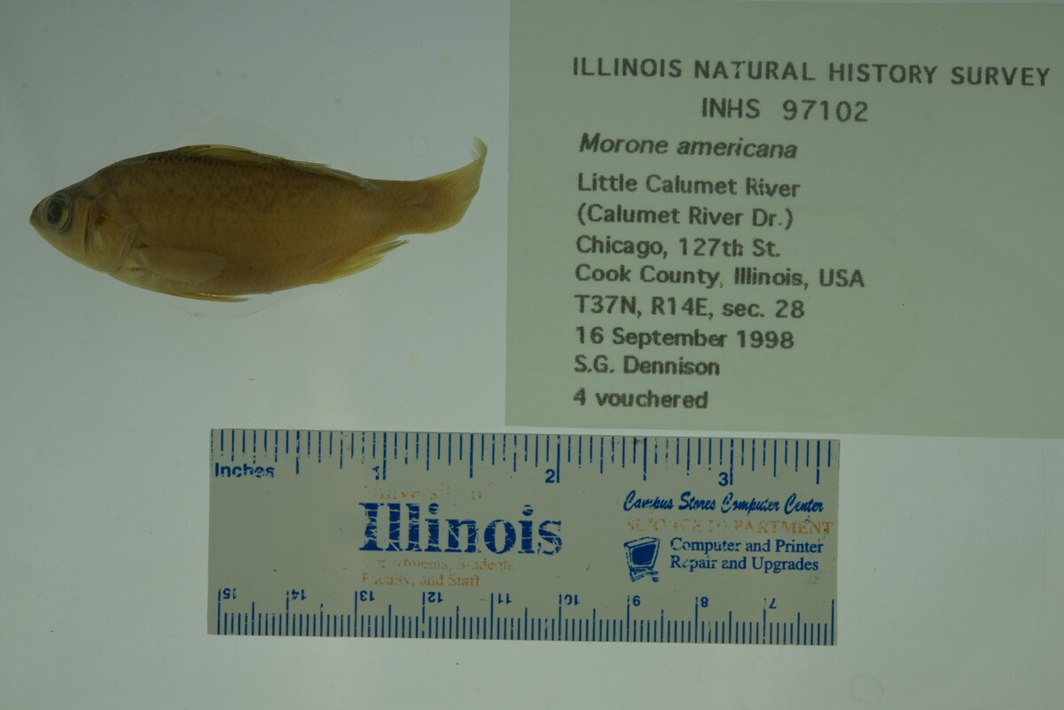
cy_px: 355
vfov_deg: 22.6
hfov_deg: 33.4
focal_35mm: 60
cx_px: 532
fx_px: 1774
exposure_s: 1/200
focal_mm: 60
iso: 100
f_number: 10
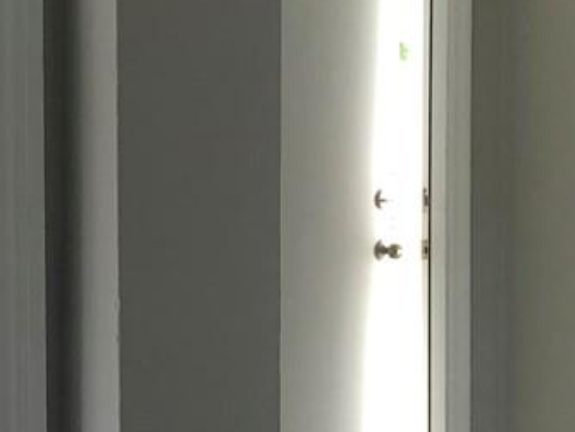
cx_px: 69
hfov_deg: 14.6
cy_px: 305
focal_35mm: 134
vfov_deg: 11.1
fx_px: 2227
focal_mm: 3.99
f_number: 1.8
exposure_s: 1/30
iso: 32
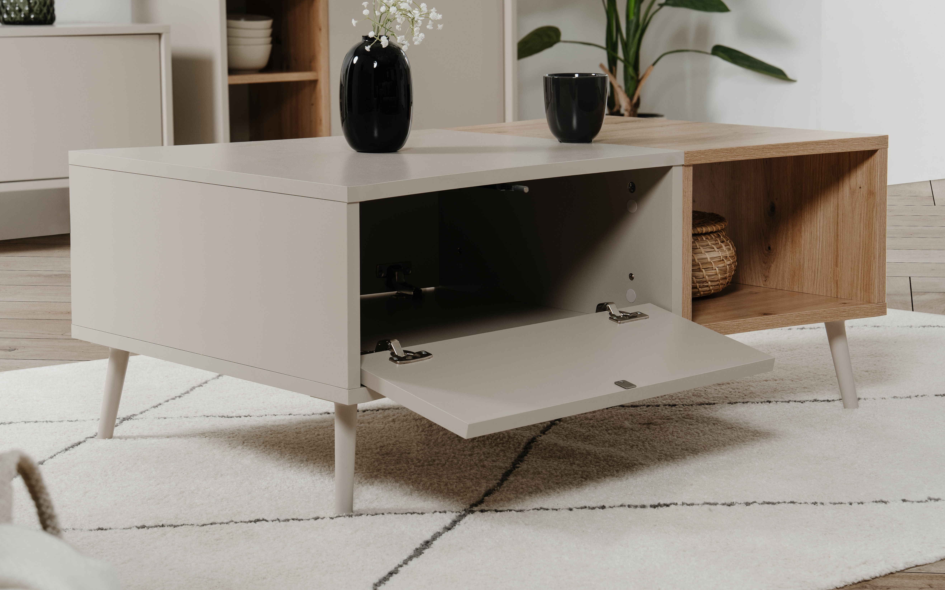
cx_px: 428
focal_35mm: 91
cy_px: 213
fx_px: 2344
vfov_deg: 14.3
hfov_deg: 22.8
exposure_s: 1/5
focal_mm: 67
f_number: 9
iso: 100
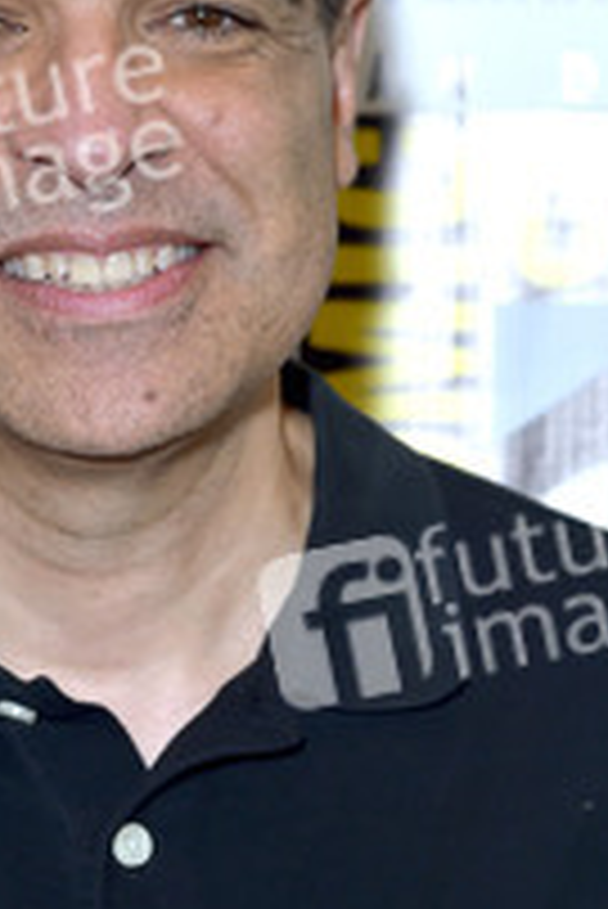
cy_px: 378
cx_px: 83
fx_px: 5260
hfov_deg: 6.6
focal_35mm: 208
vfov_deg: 9.9
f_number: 6.3
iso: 800
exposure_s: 1/250
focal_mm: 105
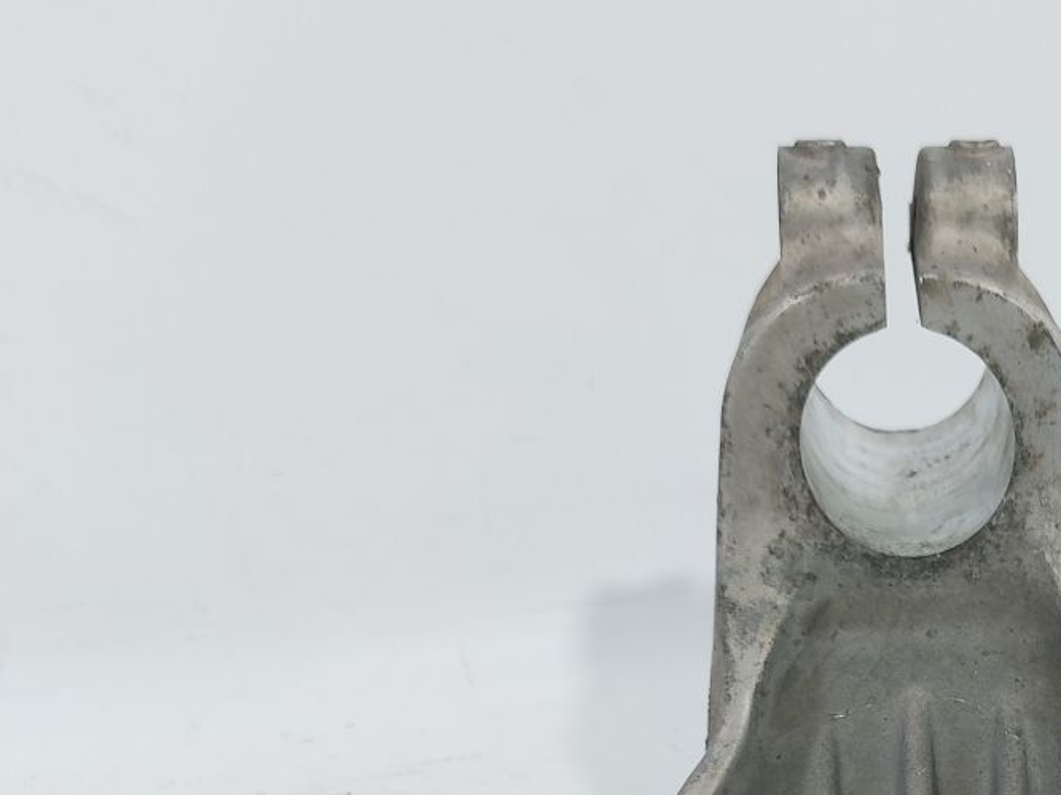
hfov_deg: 35.3
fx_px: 1532
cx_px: 1014
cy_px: 777
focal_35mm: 50
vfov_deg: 27.6
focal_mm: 5.23
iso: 50
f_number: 1.8
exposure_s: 1/50
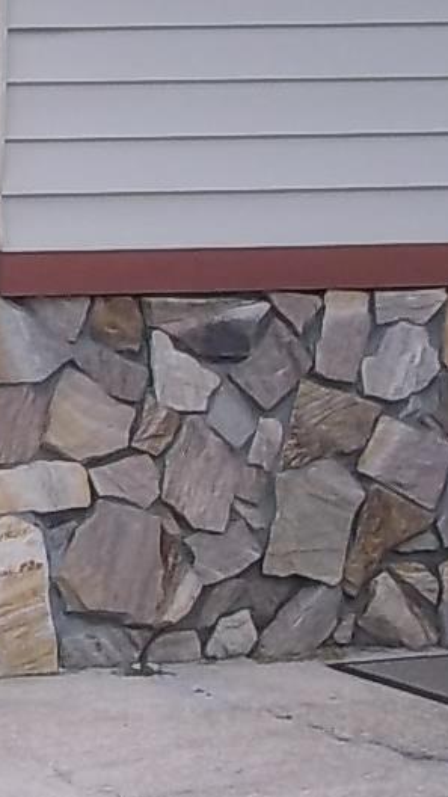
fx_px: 3210
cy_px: 107
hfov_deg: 7.6
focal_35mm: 152
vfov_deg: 14.0
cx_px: -520
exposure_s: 1/125
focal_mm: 6.5
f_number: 8
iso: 80
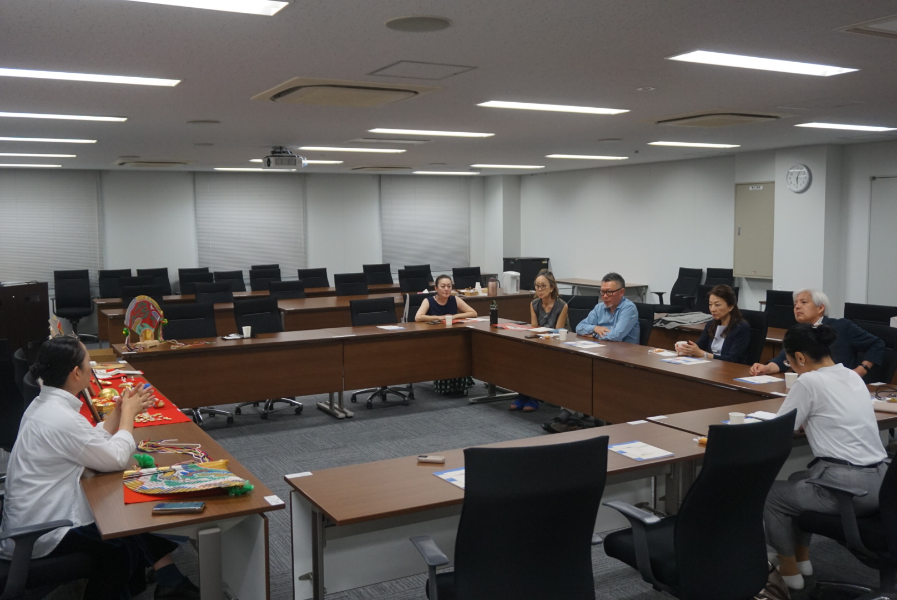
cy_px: 300
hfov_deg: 57.2
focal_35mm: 33
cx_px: 448
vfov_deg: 40.0
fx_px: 823
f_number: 4
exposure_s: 1/160
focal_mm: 22
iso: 800
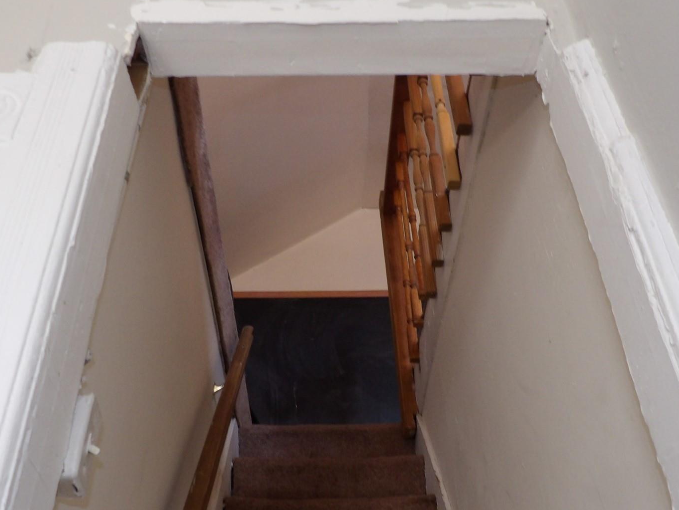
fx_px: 706
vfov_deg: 39.4
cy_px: 313
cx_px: 323
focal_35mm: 36
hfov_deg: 51.3
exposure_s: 1/33
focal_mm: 4.3
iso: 200
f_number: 3.2
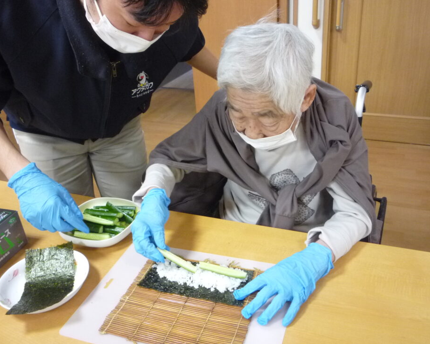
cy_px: 176
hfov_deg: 55.6
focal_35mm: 32
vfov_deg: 45.8
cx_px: 233
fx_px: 407
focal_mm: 5.2
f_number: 3.3
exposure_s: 1/20
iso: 400
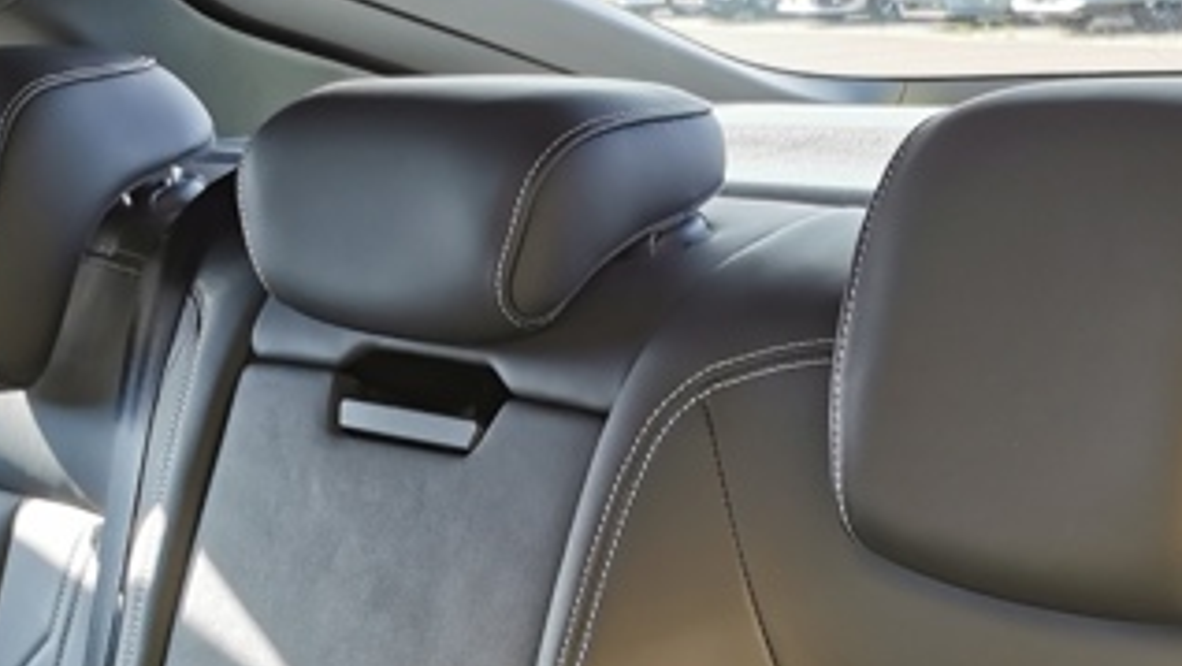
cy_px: 1027
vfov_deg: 15.0
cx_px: 721
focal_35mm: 74
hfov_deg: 28.5
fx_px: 2320
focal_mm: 5.58
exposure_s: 1/141
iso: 50
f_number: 1.8
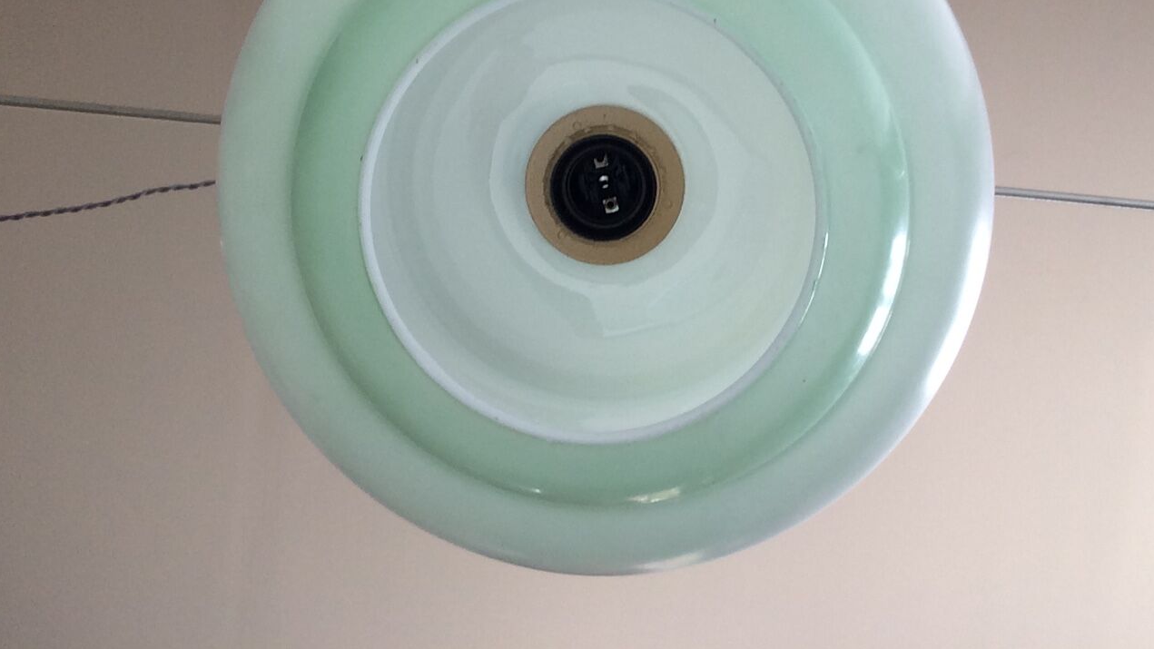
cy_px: 216
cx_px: 576
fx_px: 1040
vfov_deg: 34.3
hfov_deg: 58.0
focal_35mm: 34
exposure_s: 1/33
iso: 64
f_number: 2.4
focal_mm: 2.15
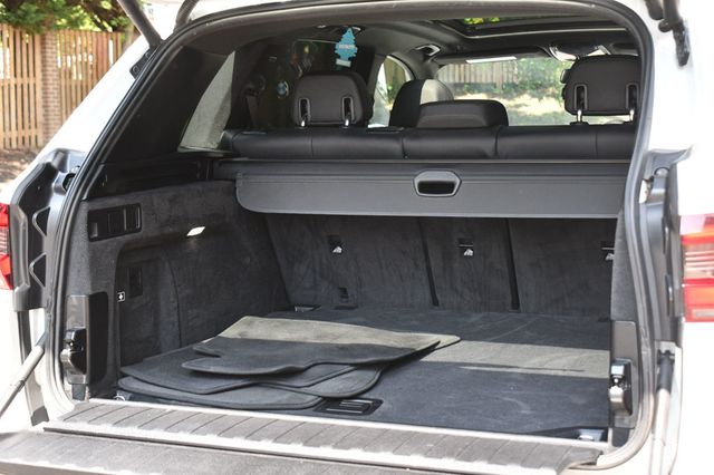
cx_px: 357
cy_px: 238
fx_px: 1189
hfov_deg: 33.4
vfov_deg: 22.6
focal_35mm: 60
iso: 800
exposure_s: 1/250
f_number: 4.8
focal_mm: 40
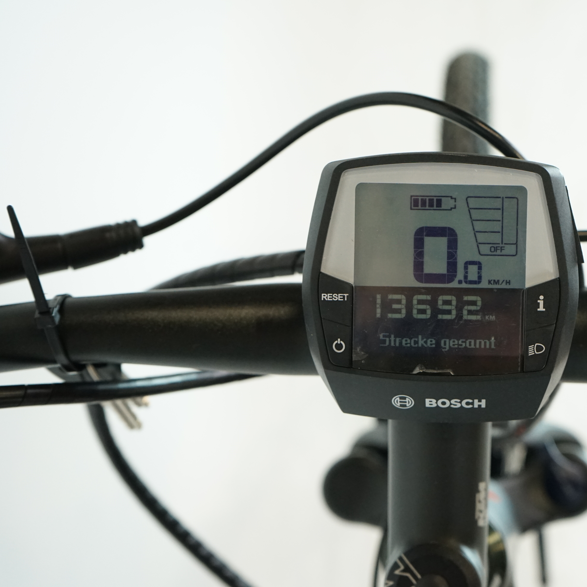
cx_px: 446
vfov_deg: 30.0
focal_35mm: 57
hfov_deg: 29.5
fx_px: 1094
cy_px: 296
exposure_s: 1/200
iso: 2500
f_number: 6.3
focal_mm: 44
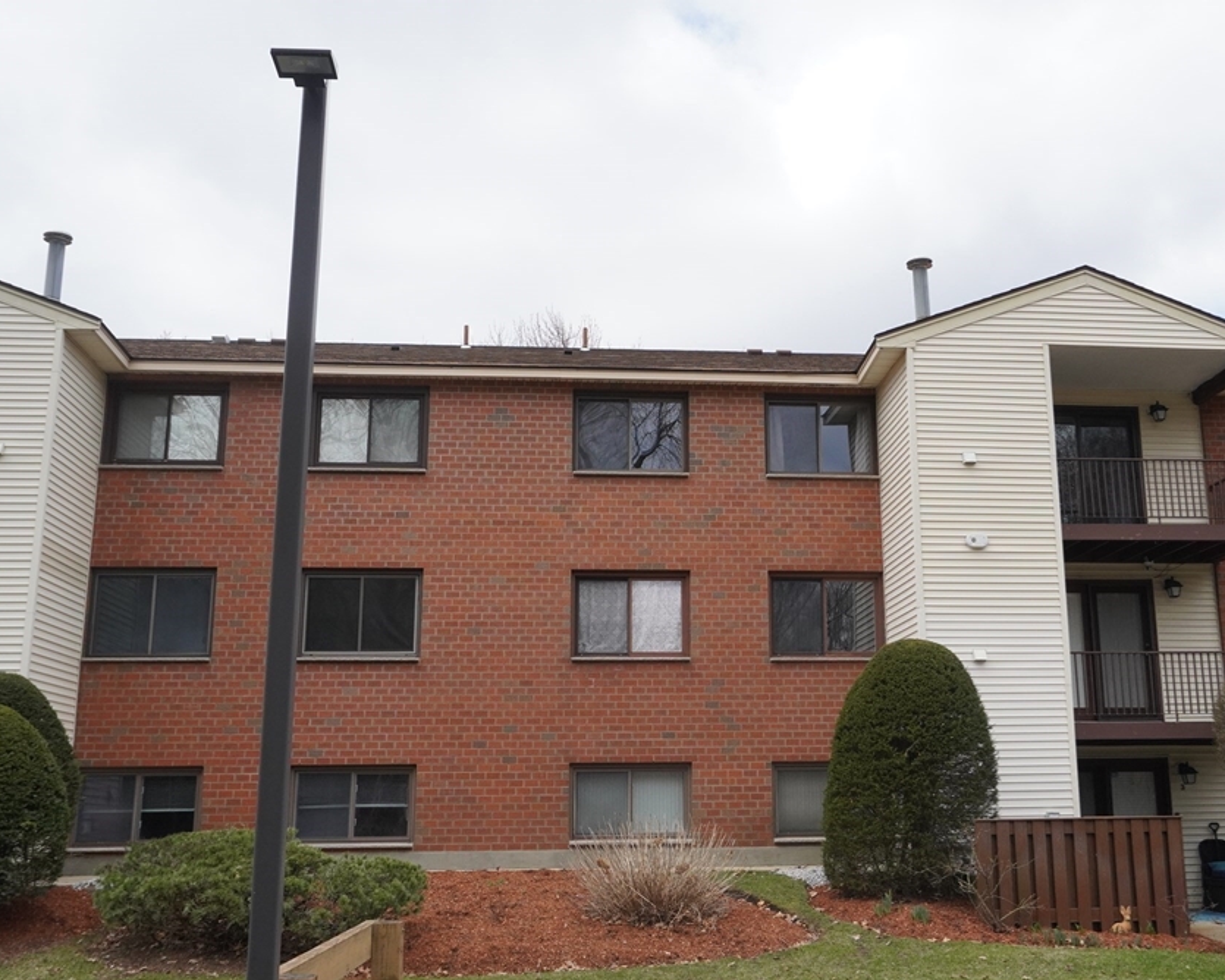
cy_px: 489
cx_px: 720
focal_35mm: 38
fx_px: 1378
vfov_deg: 39.2
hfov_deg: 47.7
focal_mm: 22
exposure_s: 1/1600
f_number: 8
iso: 800
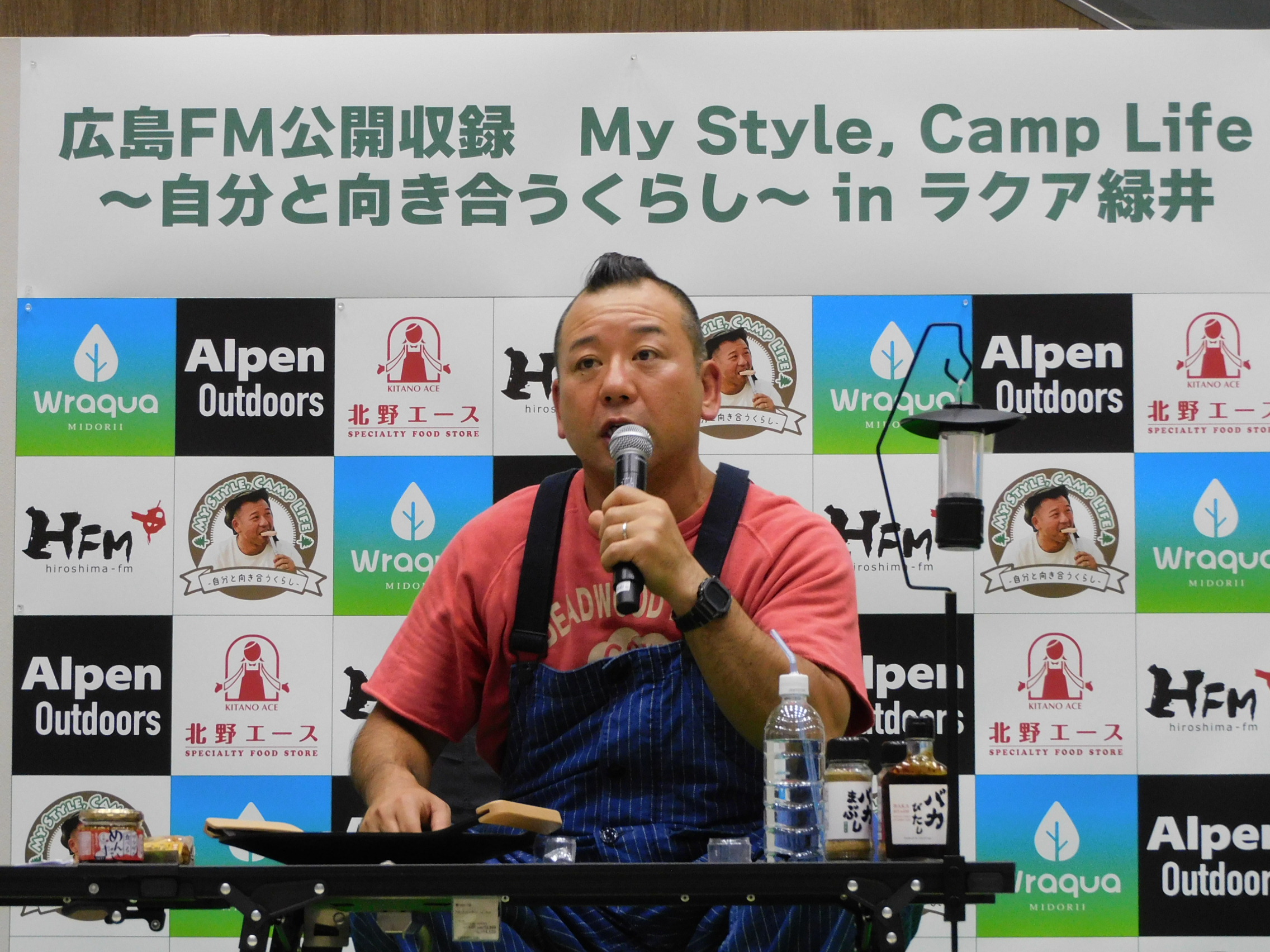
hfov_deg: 14.6
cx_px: 635
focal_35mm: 135
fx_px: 4953
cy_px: 476
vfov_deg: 11.0
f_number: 5
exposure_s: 1/60
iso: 450
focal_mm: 24.2
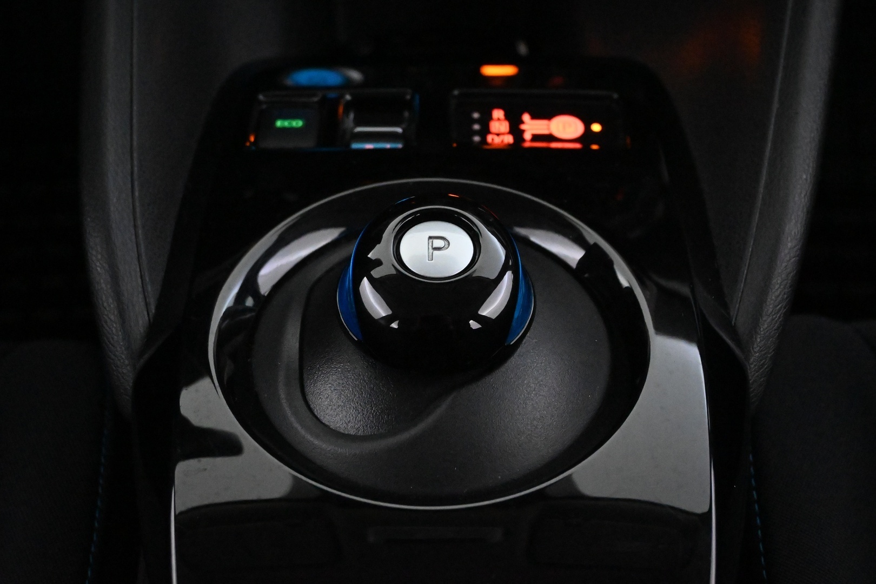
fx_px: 1387
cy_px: 292
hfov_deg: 35.1
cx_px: 438
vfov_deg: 23.8
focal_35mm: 57
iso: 14400
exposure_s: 1/60
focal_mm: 38
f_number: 5.6
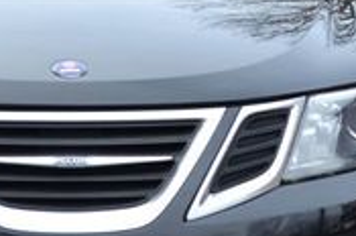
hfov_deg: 14.3
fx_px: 1412
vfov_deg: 9.6
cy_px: 112
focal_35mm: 143
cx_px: 77
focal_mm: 26
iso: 400
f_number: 5
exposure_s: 1/100
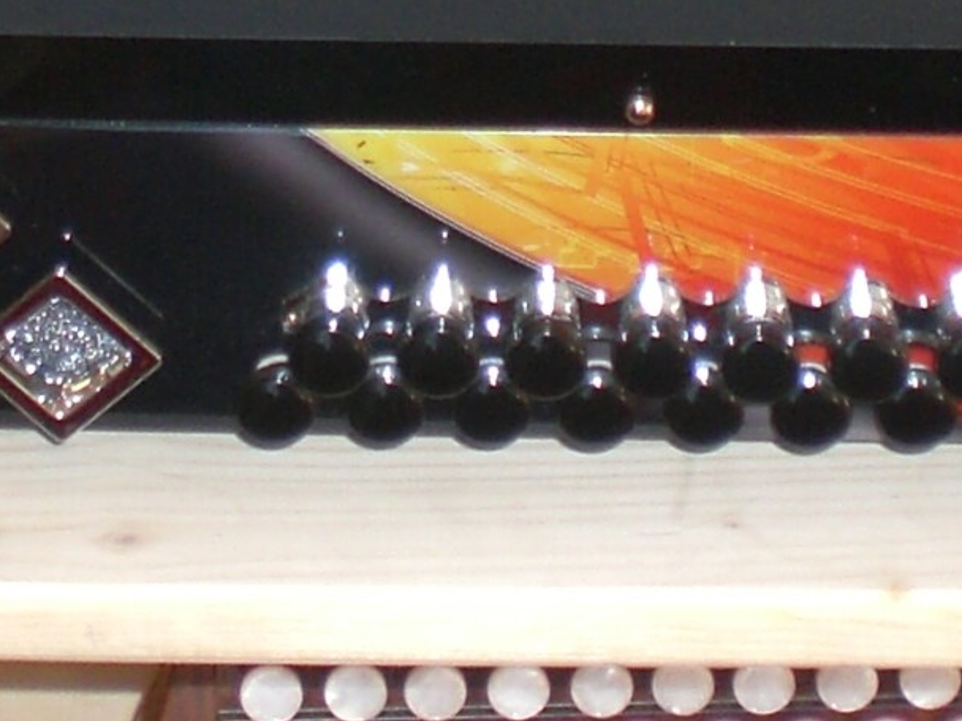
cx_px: 576
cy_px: -490
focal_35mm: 160
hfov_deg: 12.3
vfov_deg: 9.0
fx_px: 4446
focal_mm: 6.3
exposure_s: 1/60
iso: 100
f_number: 3.1
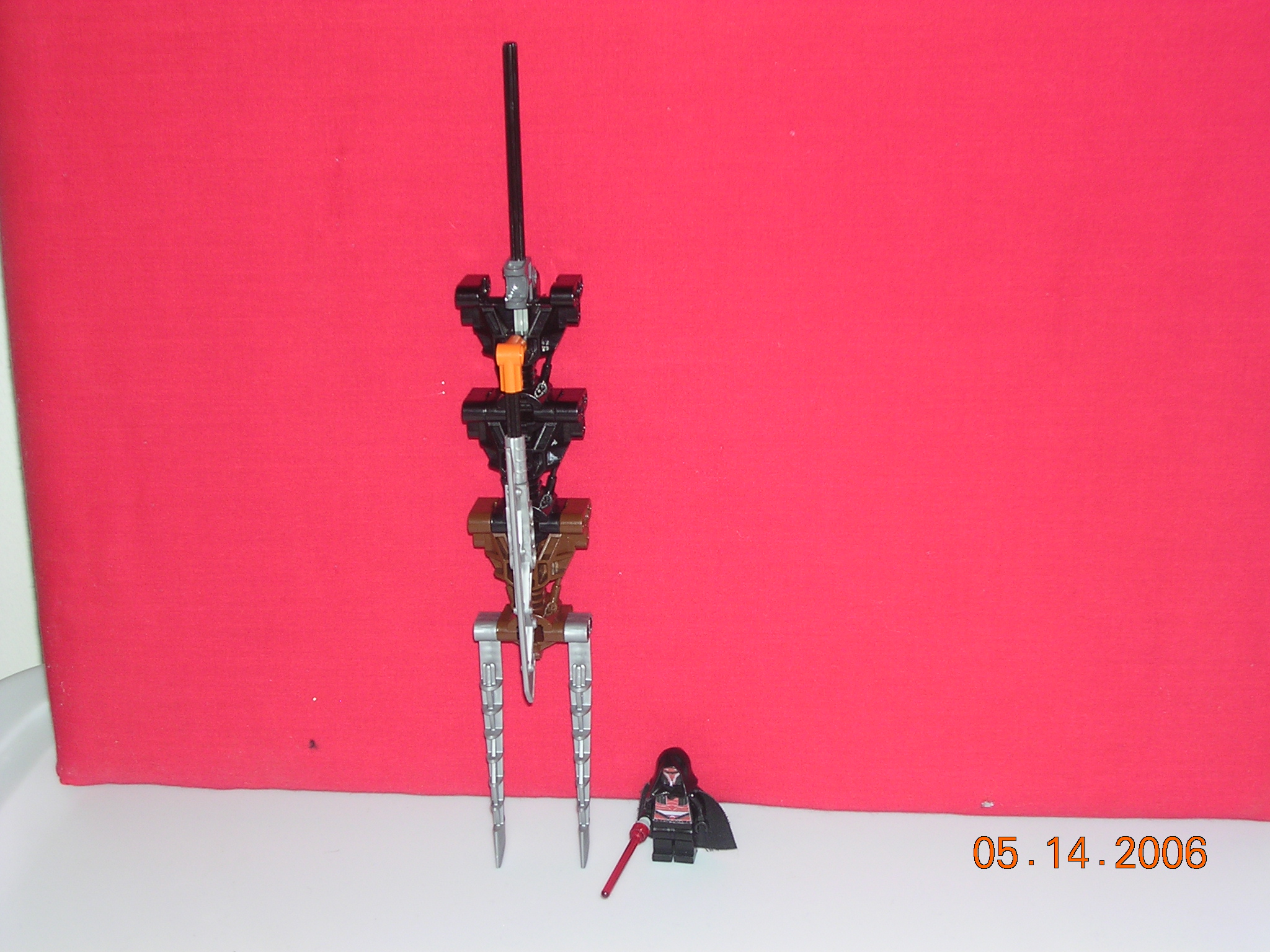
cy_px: 476
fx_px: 2311
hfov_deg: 30.7
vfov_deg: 23.3
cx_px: 635
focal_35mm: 63
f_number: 3.5
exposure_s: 1/60.1
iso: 100
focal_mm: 9.6
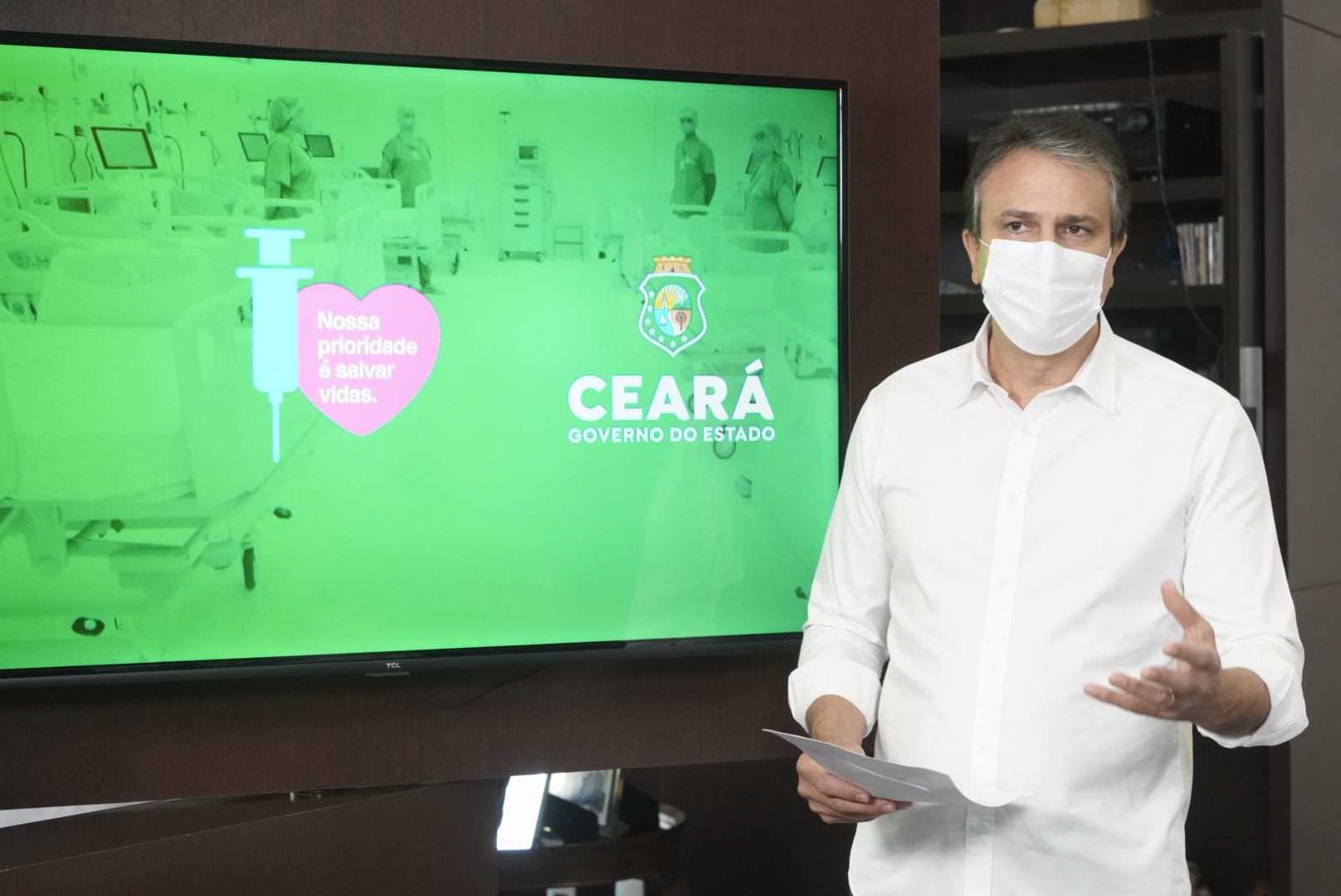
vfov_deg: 19.5
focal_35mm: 70
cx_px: 670
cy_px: 448
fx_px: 2609
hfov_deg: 28.8
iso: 5000
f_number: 7.1
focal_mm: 70
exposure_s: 1/80
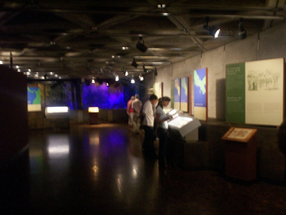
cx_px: 141
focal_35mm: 37
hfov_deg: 50.1
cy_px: 110
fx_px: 306
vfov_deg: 38.7
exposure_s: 1/2
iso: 200
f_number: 4.5
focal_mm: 6
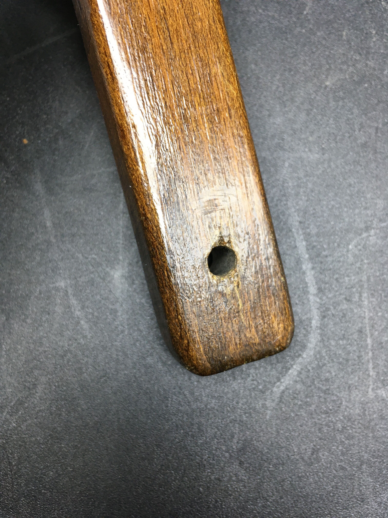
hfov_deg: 48.2
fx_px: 433
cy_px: 259
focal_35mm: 29
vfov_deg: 61.7
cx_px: 194
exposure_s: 1/33
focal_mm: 4.15
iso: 50
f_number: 2.2
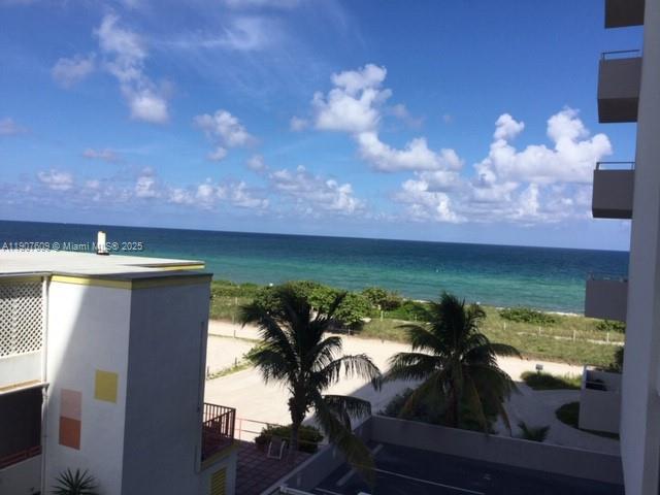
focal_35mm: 31
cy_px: 248
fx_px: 591
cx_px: 330
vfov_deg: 45.4
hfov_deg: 58.4
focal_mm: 3.3
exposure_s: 1/1988
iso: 25
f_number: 2.4
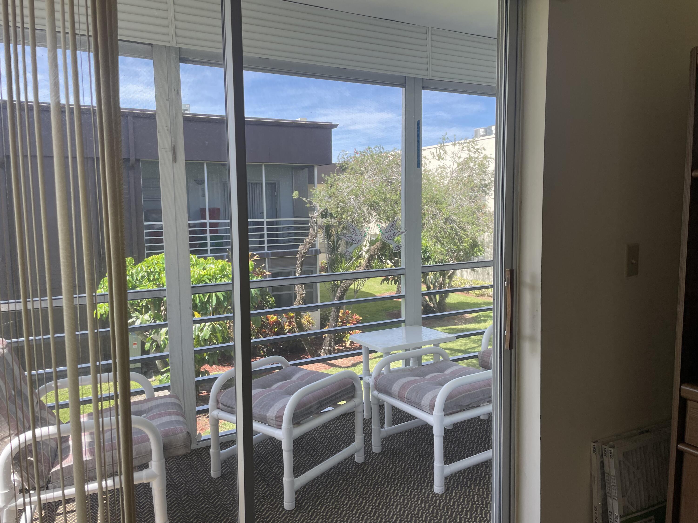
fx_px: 524
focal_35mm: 26
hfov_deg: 67.3
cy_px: 262
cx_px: 349
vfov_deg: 53.1
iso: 32
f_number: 1.6
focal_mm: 4.2
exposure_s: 1/523
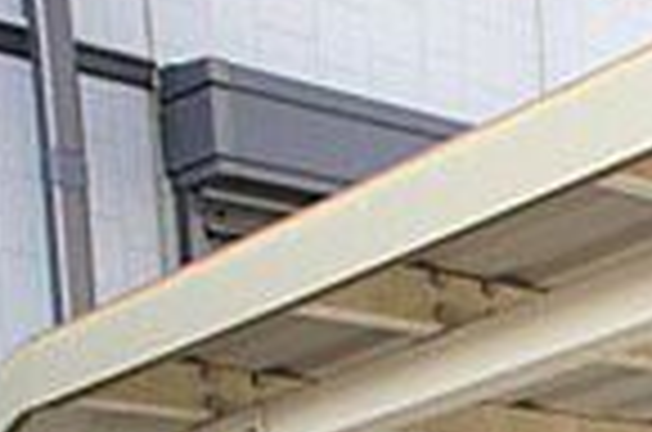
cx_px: 1308
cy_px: 886
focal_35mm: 106
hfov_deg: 15.4
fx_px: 1916
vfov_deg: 11.5
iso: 400
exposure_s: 1/100
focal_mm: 16
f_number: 5.6
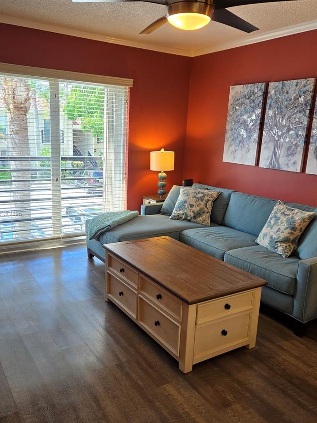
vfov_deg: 60.0
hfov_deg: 46.7
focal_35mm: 30
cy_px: 214
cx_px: 144
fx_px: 366
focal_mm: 5.4
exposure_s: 1/120
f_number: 1.8
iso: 100
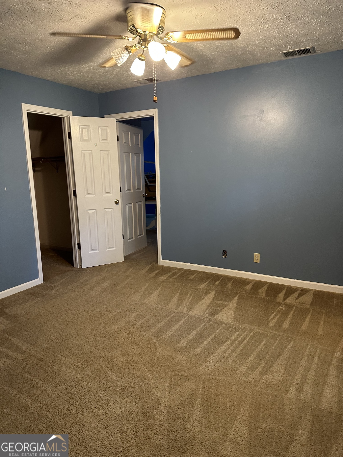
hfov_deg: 56.8
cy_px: 228
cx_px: 172
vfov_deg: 71.6
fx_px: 317
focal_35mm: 24
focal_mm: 6.86
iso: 250
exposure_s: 1/60
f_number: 1.78
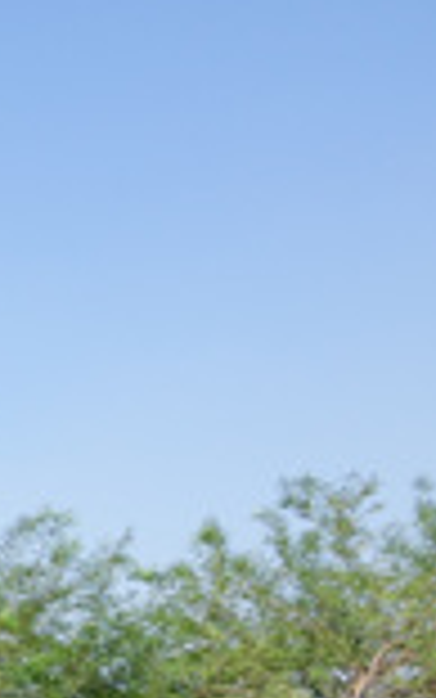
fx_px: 2241
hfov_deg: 9.0
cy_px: 840
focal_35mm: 118
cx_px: -863
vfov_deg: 16.9
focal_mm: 10.4
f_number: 5.6
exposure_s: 1/400
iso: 125
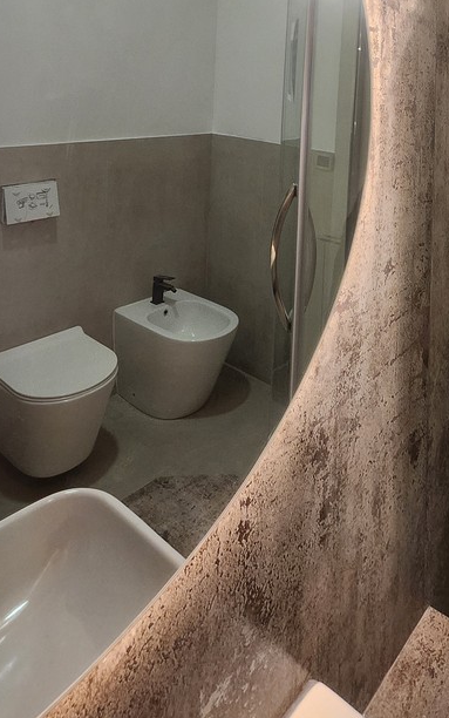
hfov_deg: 43.8
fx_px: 528
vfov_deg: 59.6
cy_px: 90
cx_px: 362
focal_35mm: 27
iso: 125
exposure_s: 1/50
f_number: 2.2
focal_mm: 1.74
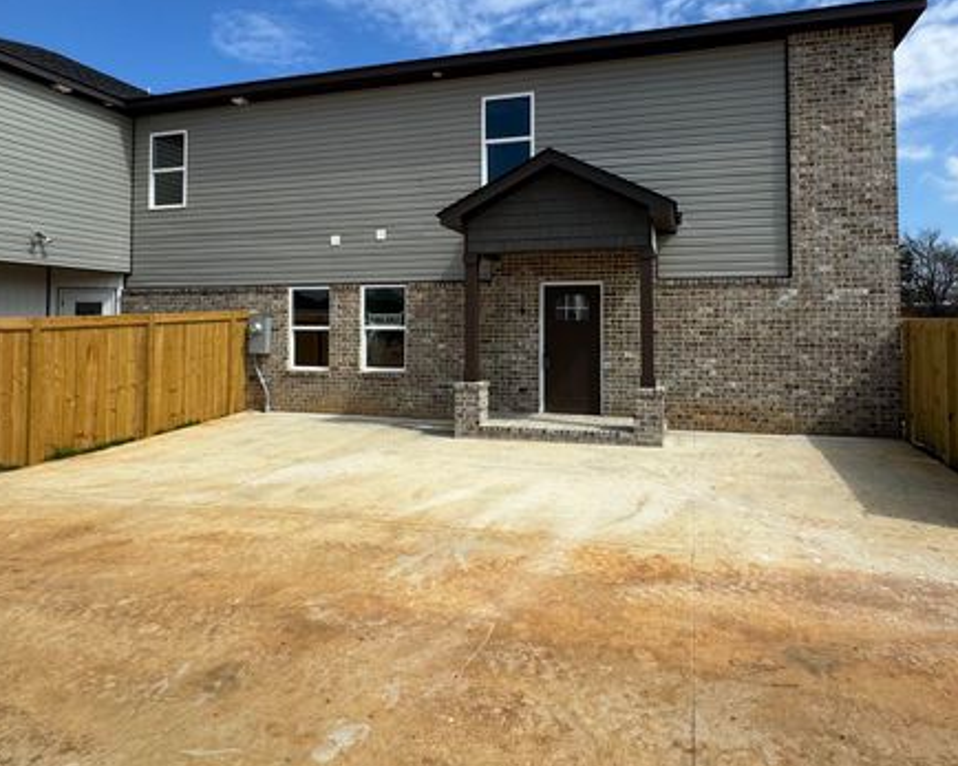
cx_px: 525
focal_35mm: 21
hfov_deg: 77.4
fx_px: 595
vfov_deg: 64.8
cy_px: 301
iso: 50
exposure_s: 1/2273
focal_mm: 2.22
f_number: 2.2
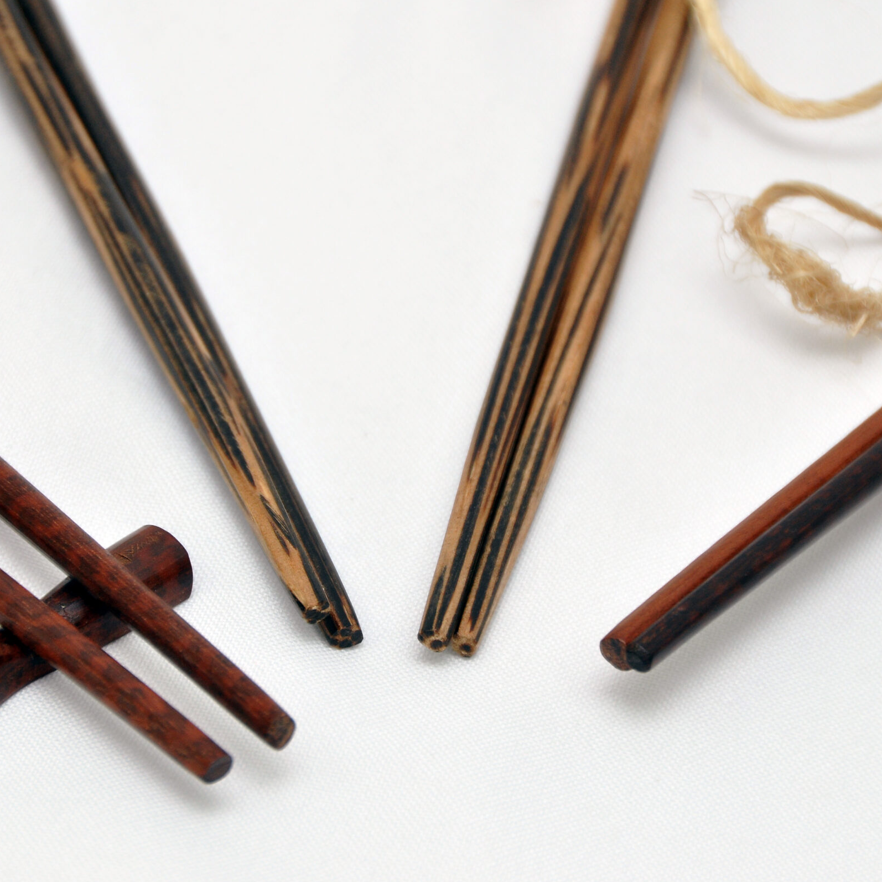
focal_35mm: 409
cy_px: 424
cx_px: 334
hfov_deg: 4.3
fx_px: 11790
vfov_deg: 4.3
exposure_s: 1/25
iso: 500
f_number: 7.1
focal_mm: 200
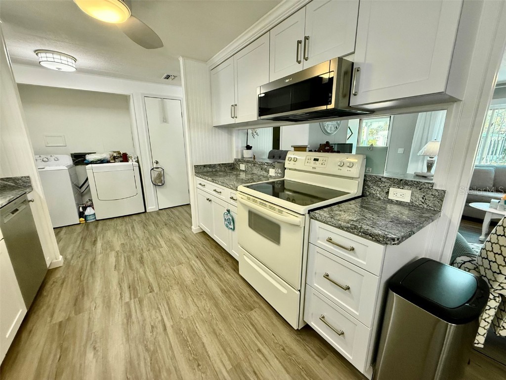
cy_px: 190
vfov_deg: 85.7
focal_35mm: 14
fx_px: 205
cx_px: 253
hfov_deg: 102.1
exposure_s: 1/120
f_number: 2.2
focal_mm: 2.22
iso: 250
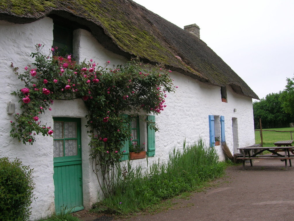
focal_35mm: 34
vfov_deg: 41.8
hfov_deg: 54.0
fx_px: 289
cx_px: 147
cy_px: 110
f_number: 4.9
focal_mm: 5.7
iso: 50
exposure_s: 1/98.6
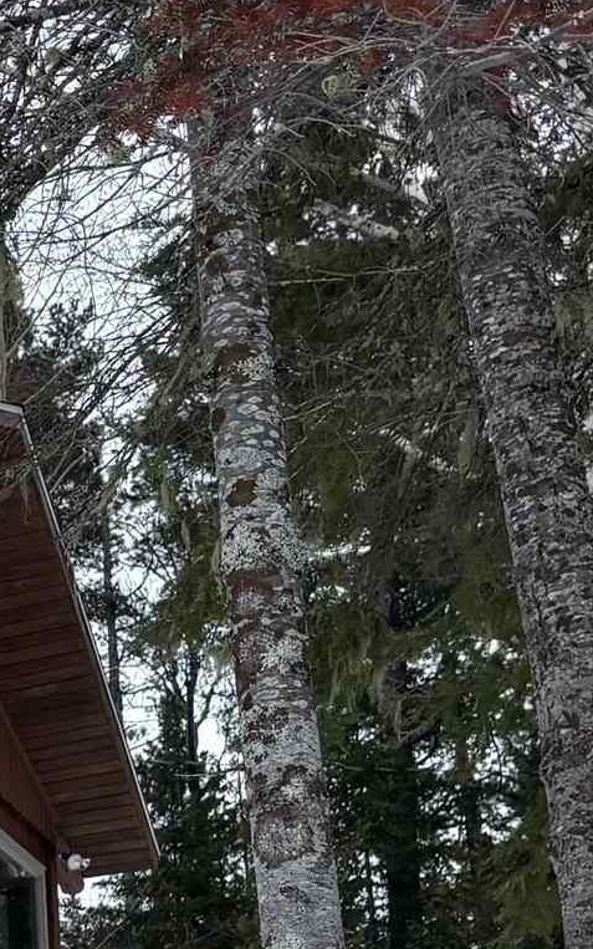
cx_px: -518
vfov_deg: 18.1
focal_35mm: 111
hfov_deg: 10.9
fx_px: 2870
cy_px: 1021
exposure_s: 1/615
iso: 50
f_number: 1.6
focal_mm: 5.96
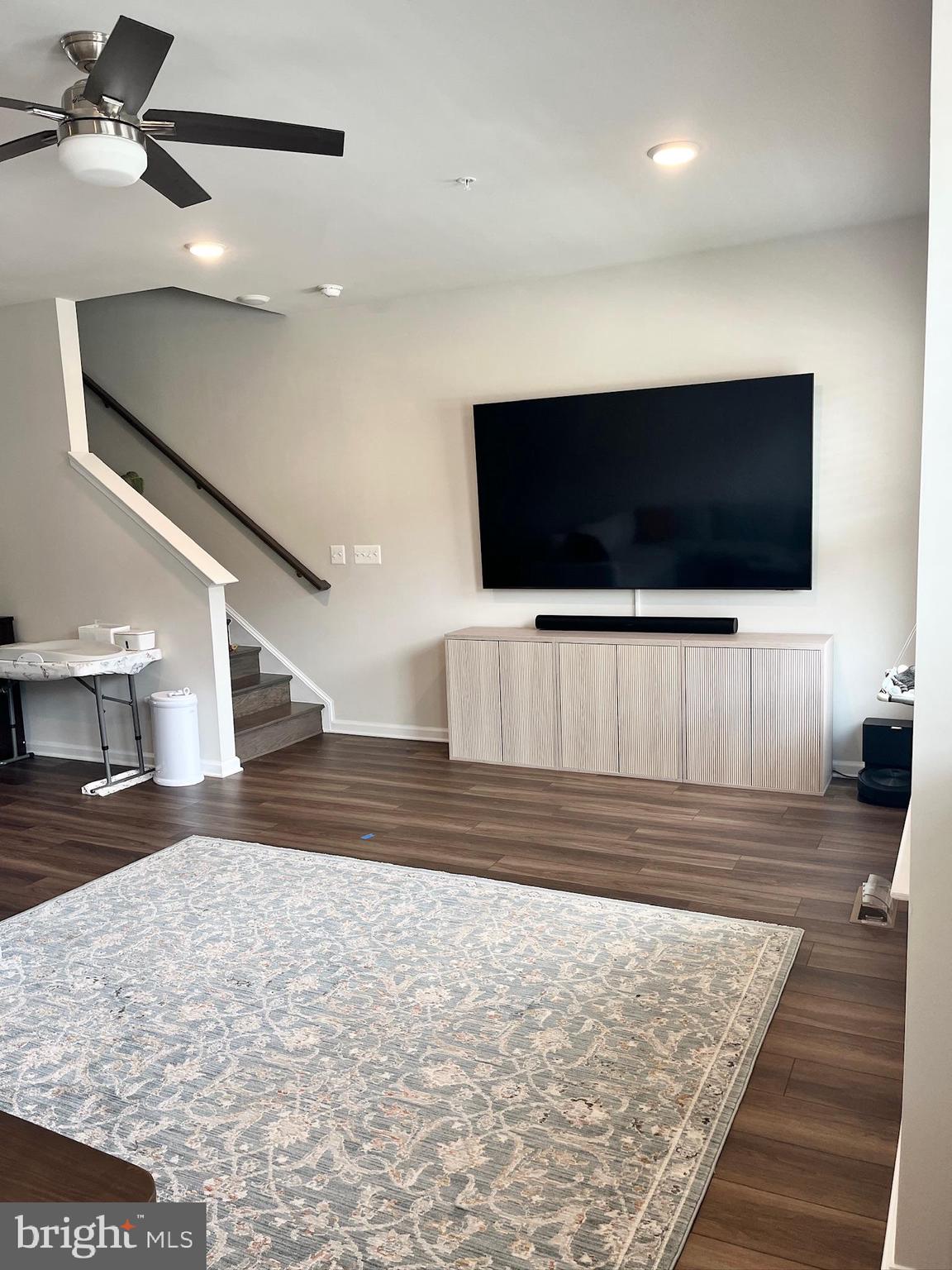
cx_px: 476
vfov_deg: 67.3
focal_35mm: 26
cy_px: 635
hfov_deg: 53.1
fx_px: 953
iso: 125
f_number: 1.6
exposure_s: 1/120
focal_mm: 5.1
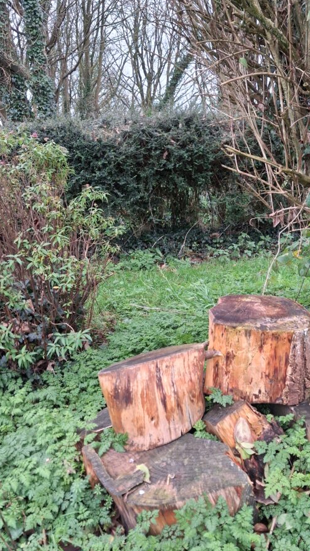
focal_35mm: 34
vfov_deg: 57.9
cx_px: 206
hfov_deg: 34.3
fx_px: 497
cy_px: 306
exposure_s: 1/100
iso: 160
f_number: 1.8
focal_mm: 4
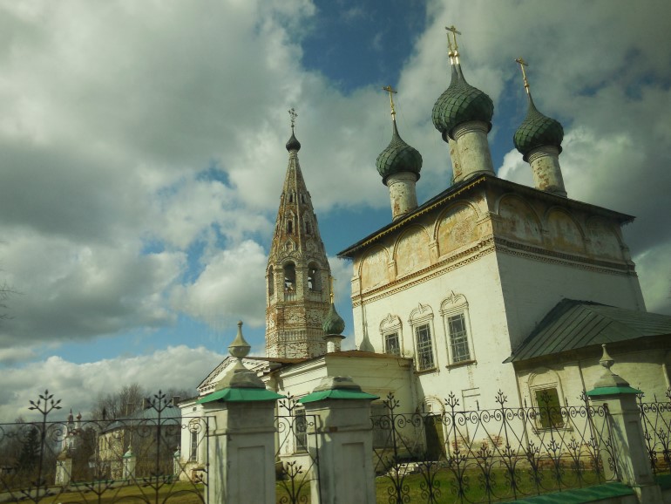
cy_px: 252
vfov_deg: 46.8
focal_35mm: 30
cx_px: 336
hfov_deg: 59.9
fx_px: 582
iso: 125
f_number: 3.2
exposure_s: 1/320
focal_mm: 5.3
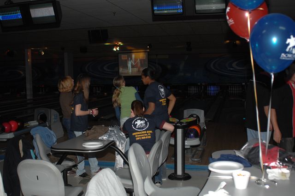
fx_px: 344
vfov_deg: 31.8
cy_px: 98
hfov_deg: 46.5
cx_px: 148
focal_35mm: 42
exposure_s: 1/125
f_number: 3.5
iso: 400
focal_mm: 28
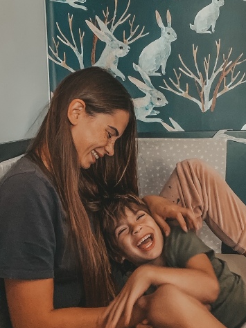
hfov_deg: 37.5
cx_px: 153
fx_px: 360
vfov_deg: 49.0
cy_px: 163
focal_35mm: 38
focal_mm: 2.71
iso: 500
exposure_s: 1/30
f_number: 2.2
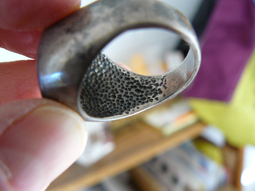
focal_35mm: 36
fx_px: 265
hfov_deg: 51.4
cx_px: 128
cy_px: 96
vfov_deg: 39.7
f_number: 2.8
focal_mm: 6
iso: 200
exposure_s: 1/20
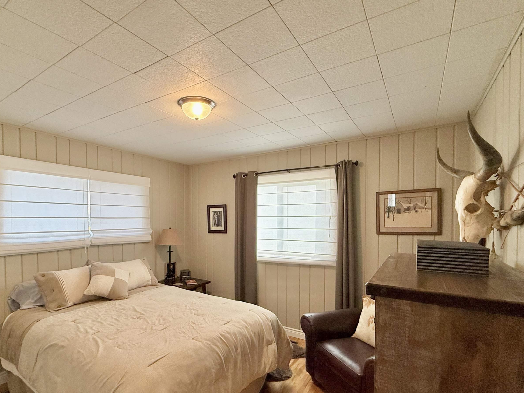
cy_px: 224
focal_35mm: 18
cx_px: 236
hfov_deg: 87.5
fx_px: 272
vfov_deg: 71.2
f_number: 2.2
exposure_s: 1/120
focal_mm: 2.22
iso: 200
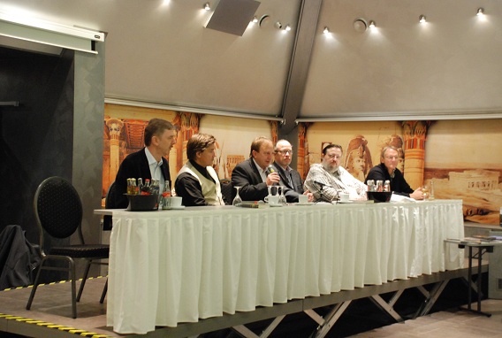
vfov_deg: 23.9
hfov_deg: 35.0
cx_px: 251
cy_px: 169
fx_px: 797
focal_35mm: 57
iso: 1600
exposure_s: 1/15
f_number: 4.5
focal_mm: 38
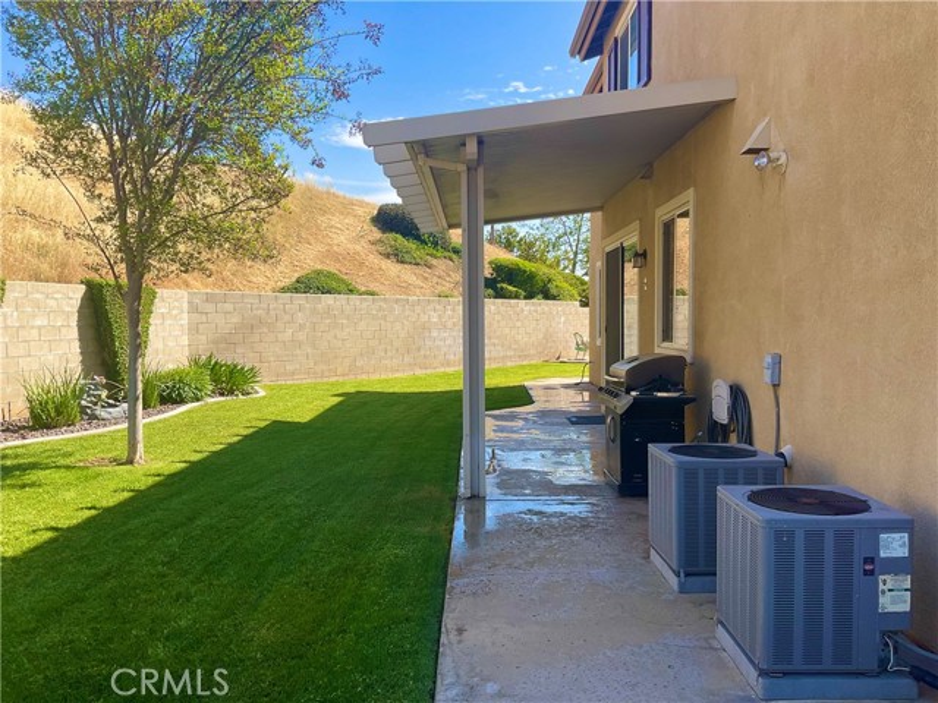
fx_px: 786
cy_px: 352
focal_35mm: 29
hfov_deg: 61.7
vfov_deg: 48.2
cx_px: 469
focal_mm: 3
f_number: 1.8
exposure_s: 1/997
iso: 16
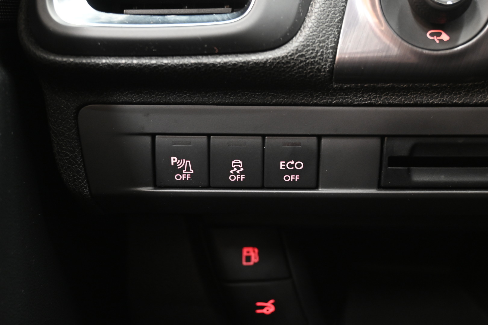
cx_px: 244
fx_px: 620
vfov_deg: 29.4
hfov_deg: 43.0
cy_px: 162
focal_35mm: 46
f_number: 4.8
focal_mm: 30.5
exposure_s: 1/8
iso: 1600
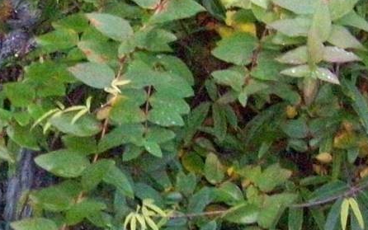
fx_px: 1374
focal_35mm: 137
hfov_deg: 14.7
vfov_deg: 9.5
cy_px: 12
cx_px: -90
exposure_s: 1/128
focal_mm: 6
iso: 800
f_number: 2.7
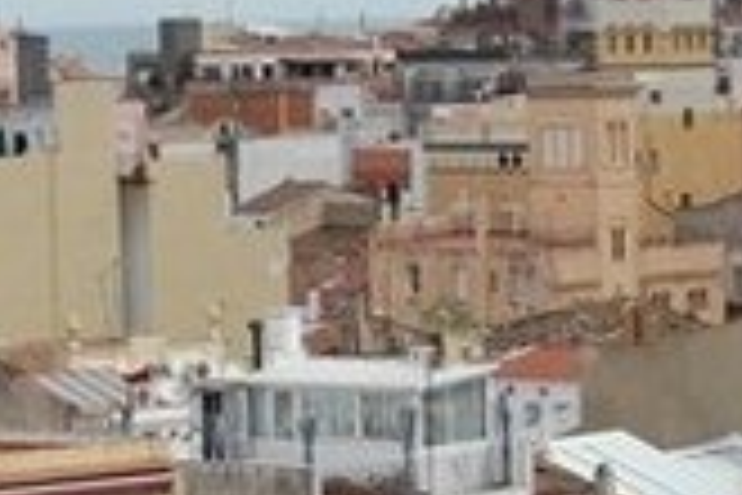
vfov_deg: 5.8
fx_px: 4905
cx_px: 247
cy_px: 457
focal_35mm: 238
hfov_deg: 8.6
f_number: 5
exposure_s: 1/1250
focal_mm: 38
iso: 200
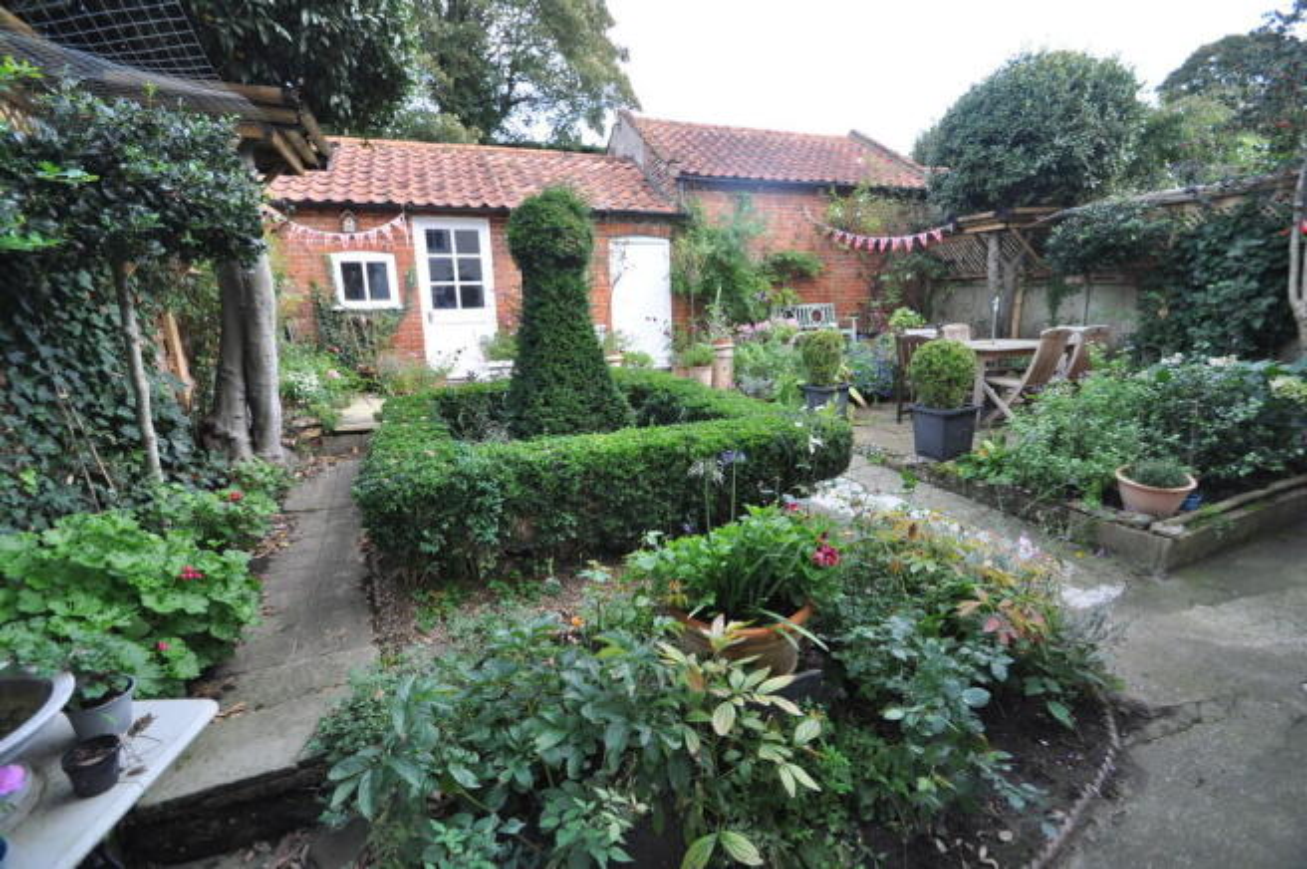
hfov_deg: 100.4
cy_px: 434
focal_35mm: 15
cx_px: 654
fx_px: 544
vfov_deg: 77.2
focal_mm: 10
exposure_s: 1/250
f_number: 4
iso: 400
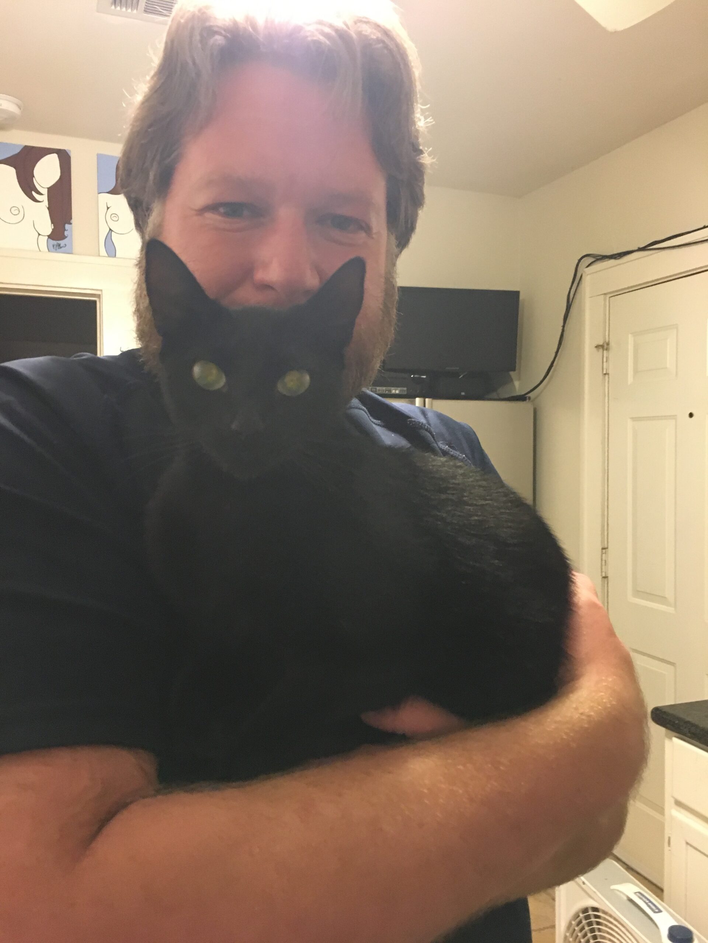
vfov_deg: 61.7
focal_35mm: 29
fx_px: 791
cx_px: 354
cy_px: 472
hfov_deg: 48.2
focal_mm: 4.15
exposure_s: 1/20
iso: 200
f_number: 2.2
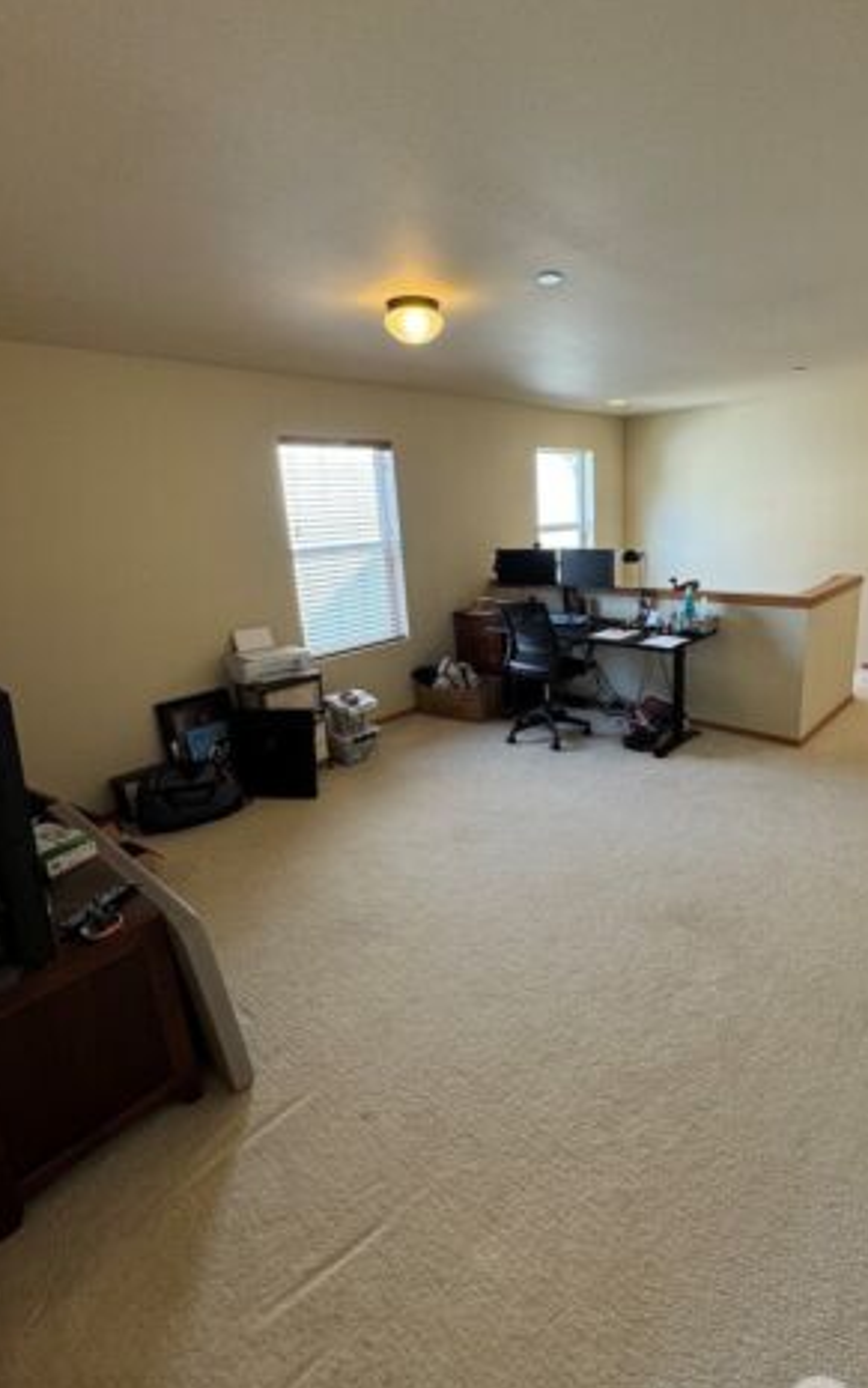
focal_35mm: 17
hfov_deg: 67.3
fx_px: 643
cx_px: 525
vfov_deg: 94.3
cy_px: 667
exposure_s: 1/120
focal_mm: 2.22
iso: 125
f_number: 2.2
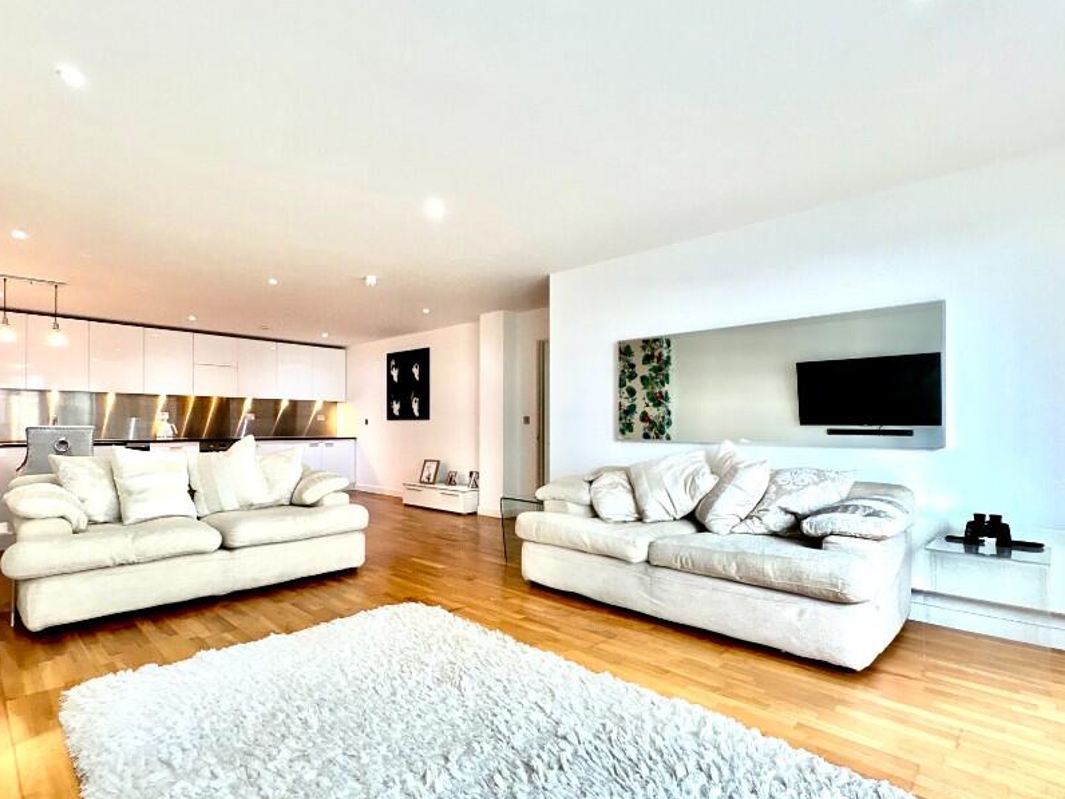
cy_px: 426
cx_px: 476
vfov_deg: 71.5
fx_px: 554
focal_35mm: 18
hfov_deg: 87.4
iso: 125
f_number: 2.2
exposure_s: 1/50
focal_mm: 2.22
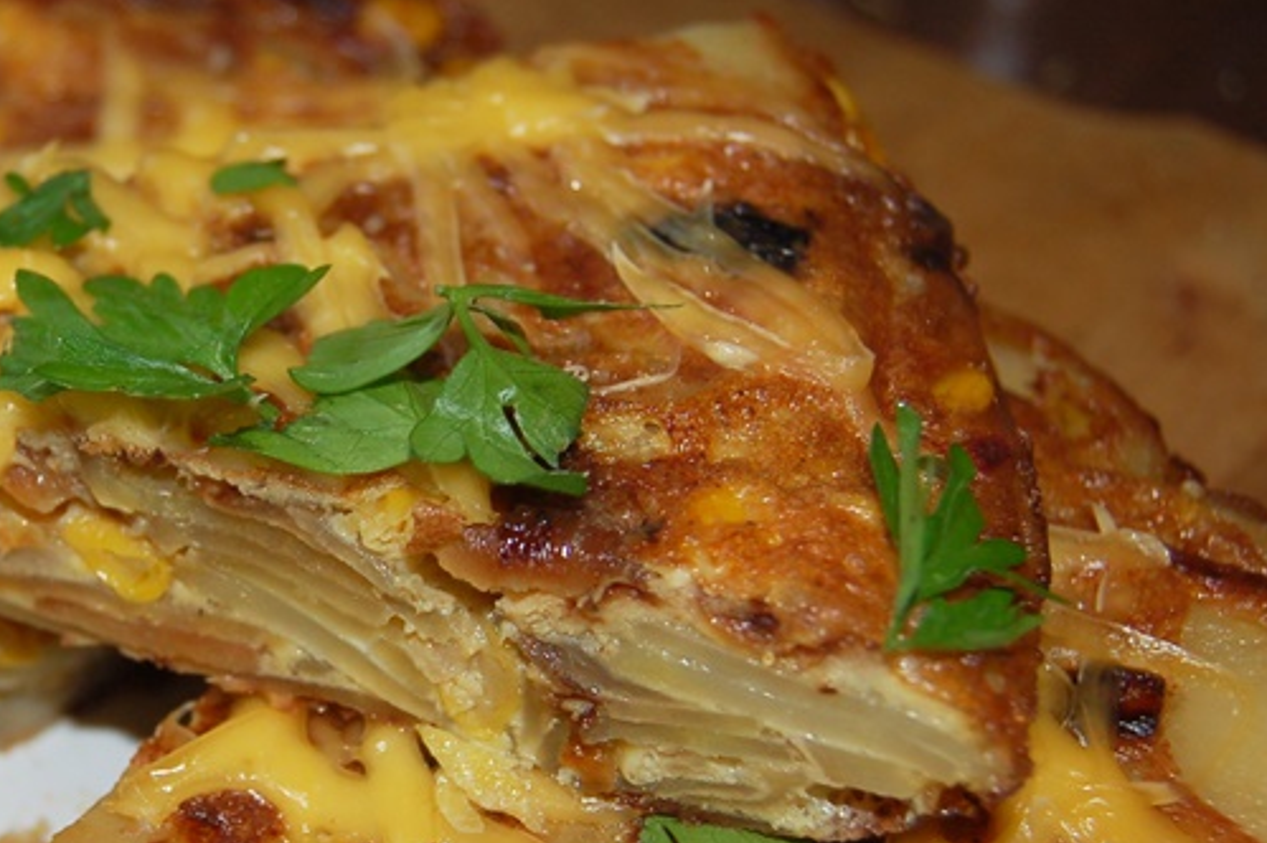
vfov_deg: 17.9
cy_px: 503
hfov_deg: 26.2
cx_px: 253
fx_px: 2673
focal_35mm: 76
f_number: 4
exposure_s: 1/60
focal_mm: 24
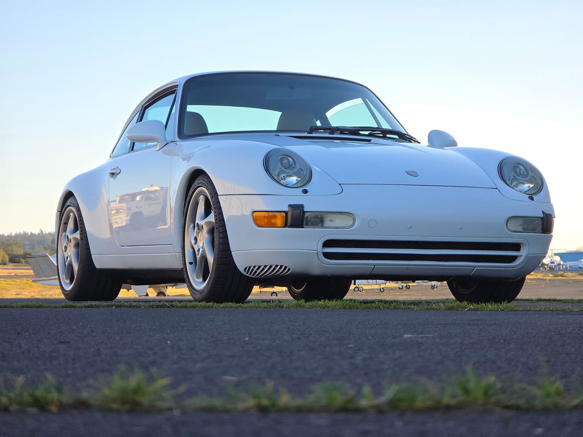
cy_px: 218
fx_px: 1937
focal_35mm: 115
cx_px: 292
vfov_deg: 12.9
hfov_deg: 17.1
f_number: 3.4
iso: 64
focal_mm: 18.6
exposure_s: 1/289
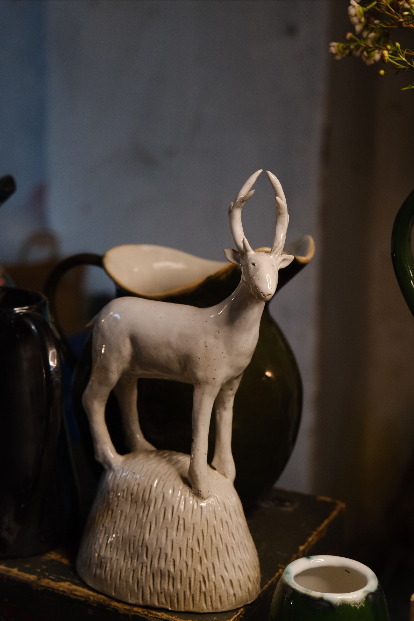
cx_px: 207
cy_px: 310
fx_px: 1018
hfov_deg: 23.0
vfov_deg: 33.9
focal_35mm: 59
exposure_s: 1/250
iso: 2000
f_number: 4
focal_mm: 39.3
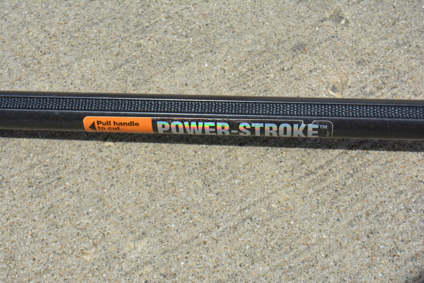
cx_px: 212
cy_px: 142
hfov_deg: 29.9
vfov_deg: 20.2
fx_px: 795
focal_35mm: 68
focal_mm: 45
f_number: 8
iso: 100
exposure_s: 1/320
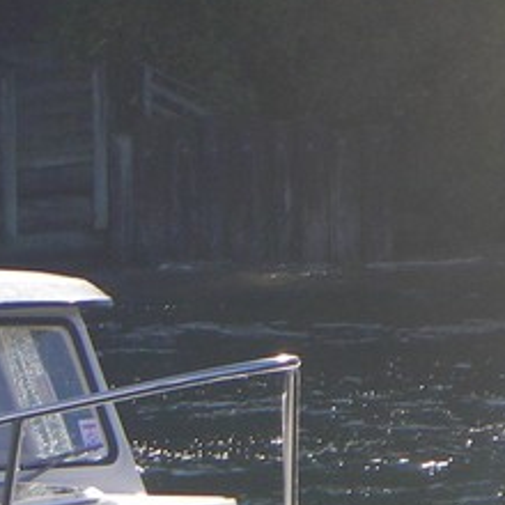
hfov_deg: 4.8
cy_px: 620
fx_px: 6041
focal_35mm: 366
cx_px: -264
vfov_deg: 4.8
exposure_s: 1/320
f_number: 4
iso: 50
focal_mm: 18.9
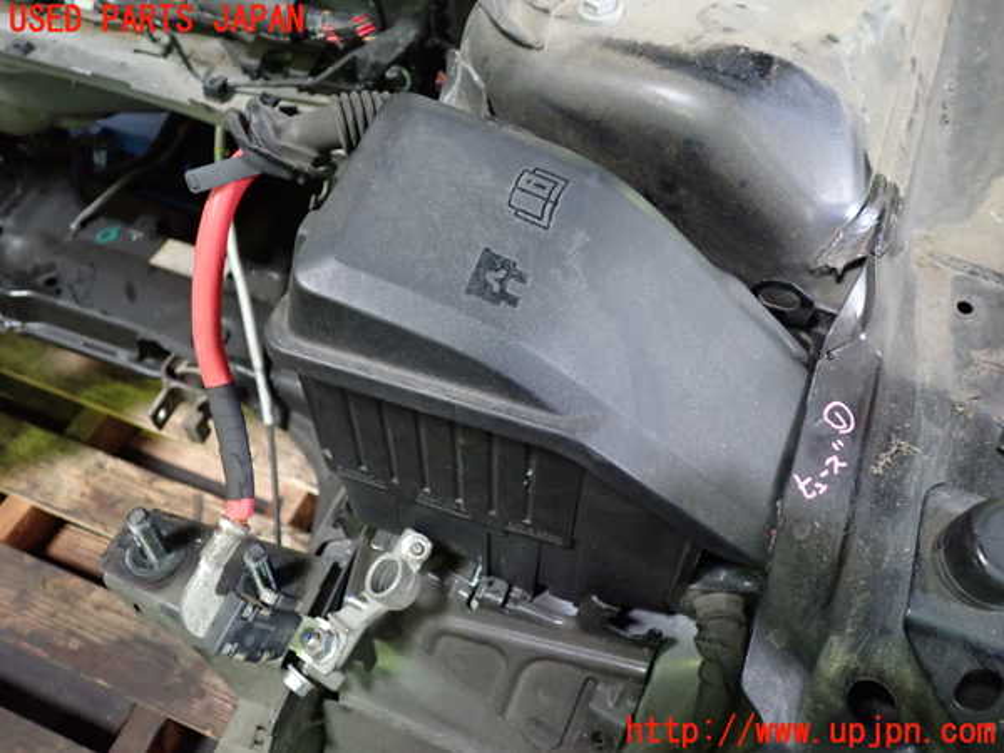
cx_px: 502
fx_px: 870
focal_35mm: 30
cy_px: 376
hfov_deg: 60.0
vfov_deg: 46.8
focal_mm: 5.4
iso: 800
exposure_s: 1/25
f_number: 2.3
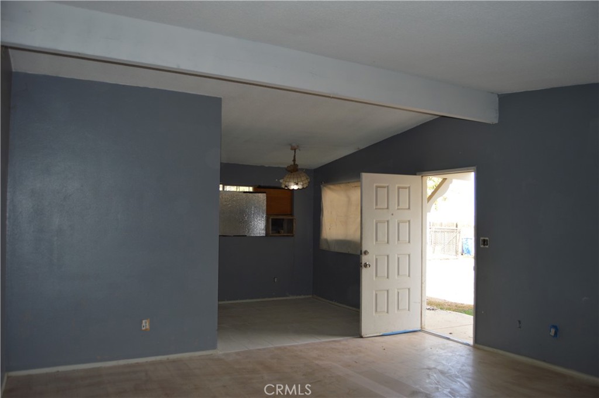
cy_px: 199
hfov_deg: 67.4
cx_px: 300
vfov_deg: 47.8
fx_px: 449
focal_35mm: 27
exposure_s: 1/160
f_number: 4
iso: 100
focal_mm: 18
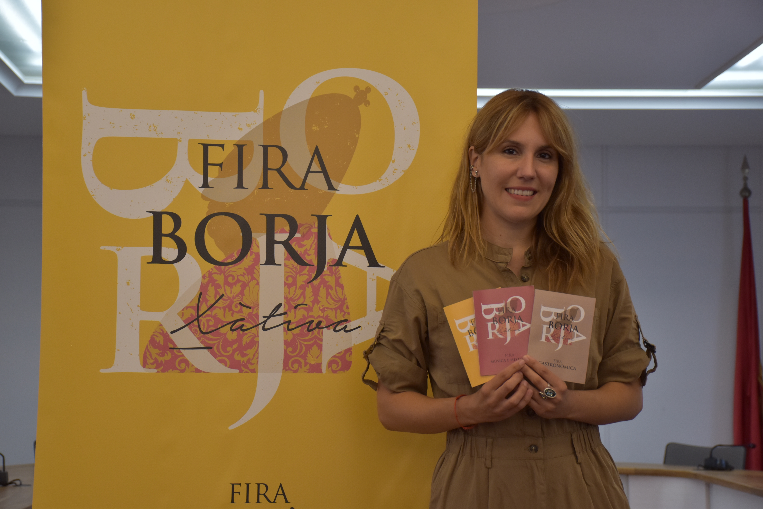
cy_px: 254
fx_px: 1653
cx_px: 382
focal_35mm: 78
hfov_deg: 26.0
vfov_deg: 17.5
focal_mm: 52
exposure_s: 1/125
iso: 500
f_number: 4.8
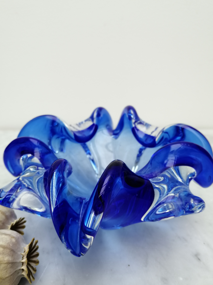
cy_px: 142
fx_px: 238
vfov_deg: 61.7
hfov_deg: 48.2
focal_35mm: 29
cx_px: 106
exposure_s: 1/50
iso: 125
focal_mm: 3.95
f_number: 1.8
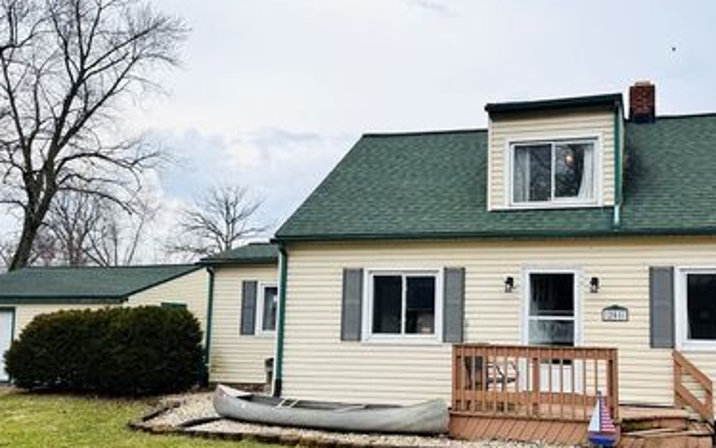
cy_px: 269
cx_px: 471
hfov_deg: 55.6
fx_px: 664
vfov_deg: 37.2
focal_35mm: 34
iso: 80
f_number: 1.78
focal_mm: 6.76
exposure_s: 1/2801
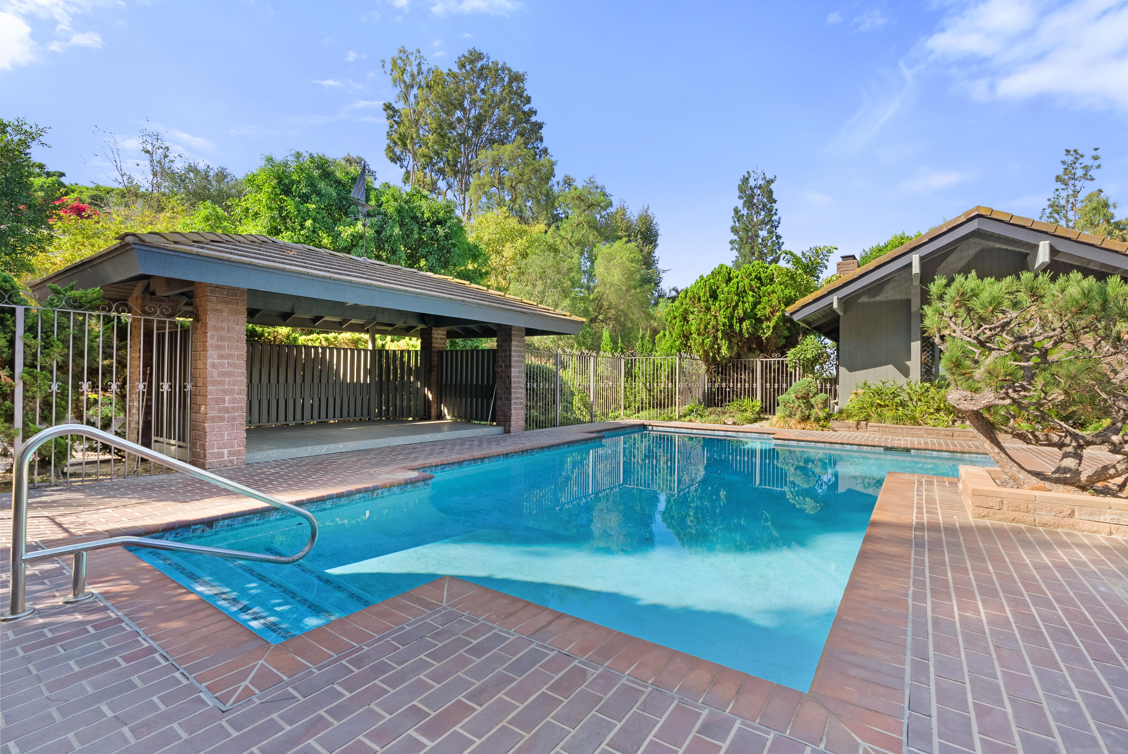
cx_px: 564
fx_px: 502
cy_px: 377
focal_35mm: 16
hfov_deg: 96.7
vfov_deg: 73.8
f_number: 10
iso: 100
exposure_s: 1/13
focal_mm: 16
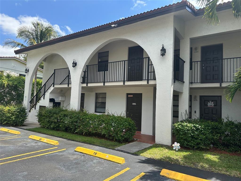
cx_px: 120
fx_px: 167
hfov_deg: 71.6
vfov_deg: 56.8
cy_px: 90
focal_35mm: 24
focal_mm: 6.86
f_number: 1.78
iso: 80
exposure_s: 1/1949
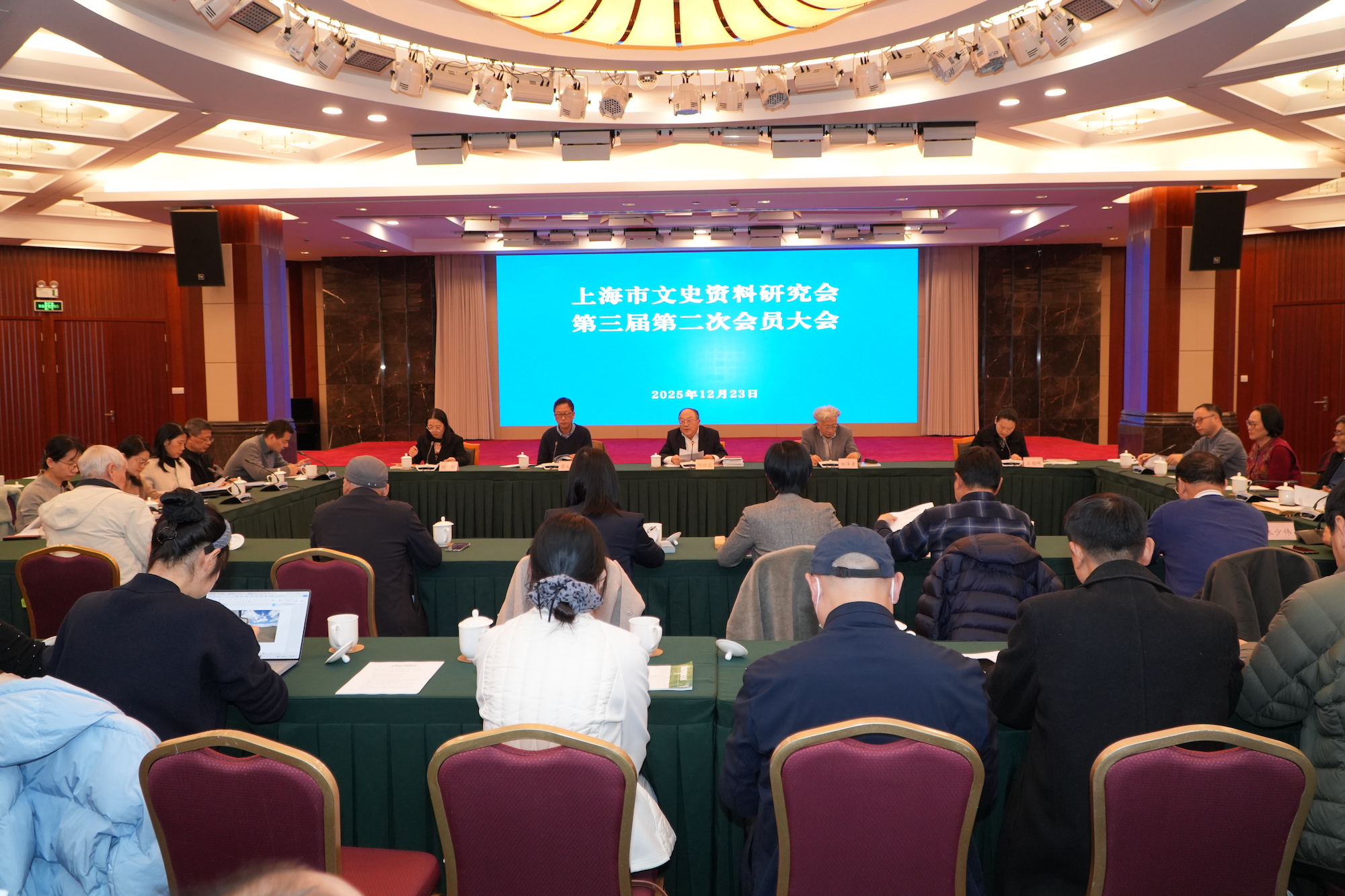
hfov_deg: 67.4
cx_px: 672
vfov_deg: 47.9
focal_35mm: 27
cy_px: 448
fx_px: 1009
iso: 800
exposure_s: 1/60
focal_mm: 18
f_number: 4
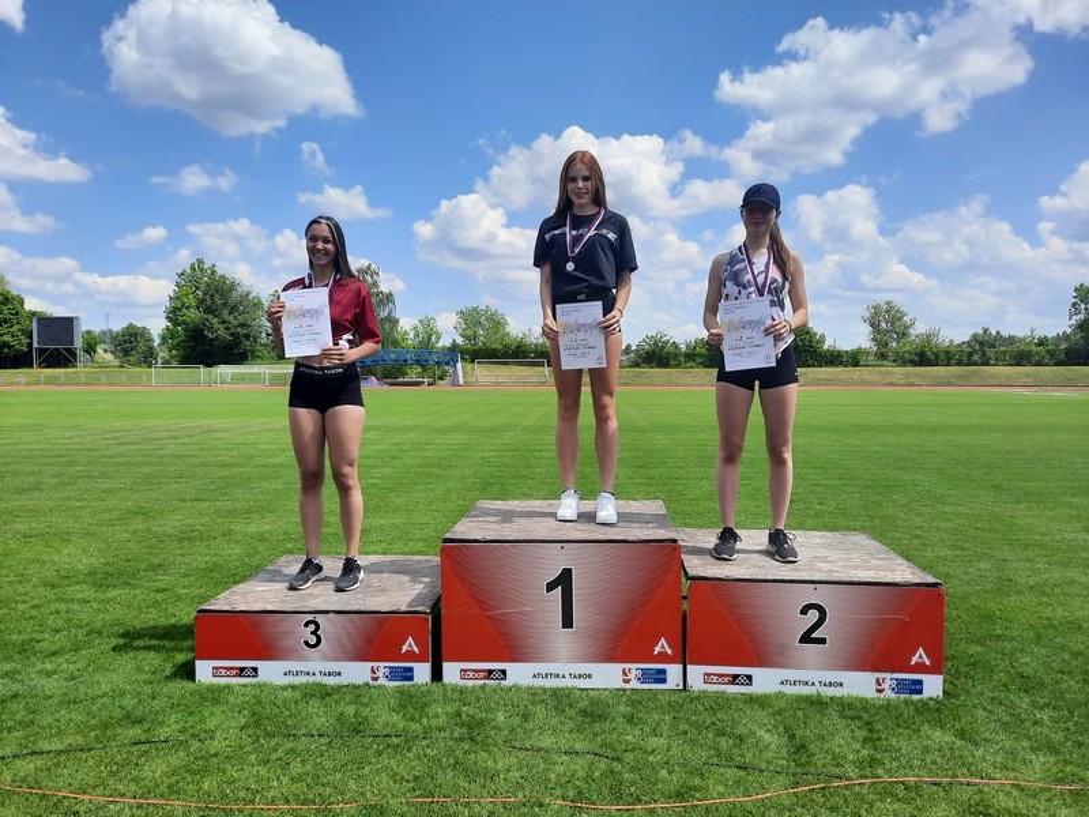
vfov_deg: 54.9
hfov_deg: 69.4
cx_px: 544
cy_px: 408
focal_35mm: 25
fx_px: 786
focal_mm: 4.6
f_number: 2
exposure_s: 1/1172
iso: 32
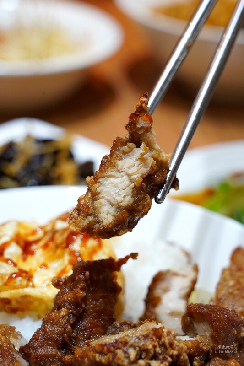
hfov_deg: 13.0
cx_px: 122
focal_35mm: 105
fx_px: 1068
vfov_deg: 19.5
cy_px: 183
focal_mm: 105
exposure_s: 1/125
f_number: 8
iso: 2500
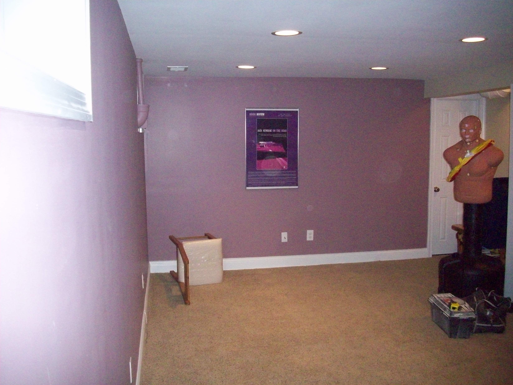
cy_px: 192
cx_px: 256
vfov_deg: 38.7
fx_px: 548
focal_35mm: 37
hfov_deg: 50.1
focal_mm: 6.2
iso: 400
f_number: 2.8
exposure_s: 1/128
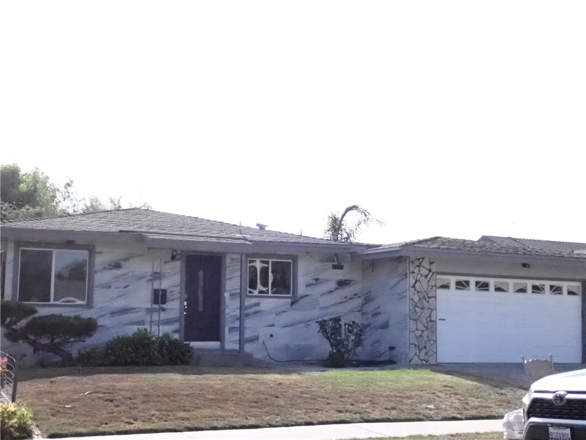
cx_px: 293
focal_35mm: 50
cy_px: 220
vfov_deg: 29.1
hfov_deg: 38.2
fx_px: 846
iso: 5000
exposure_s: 1/2000
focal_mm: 9.01
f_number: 13
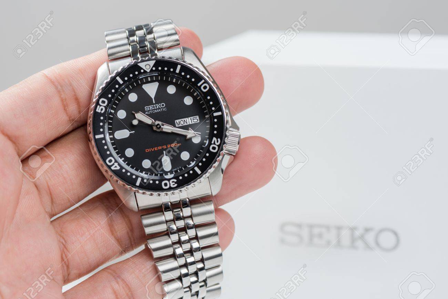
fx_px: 1307
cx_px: 224
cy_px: 150
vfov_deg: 13.0
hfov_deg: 19.5
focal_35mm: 105
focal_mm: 105
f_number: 13
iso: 200
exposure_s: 1/125
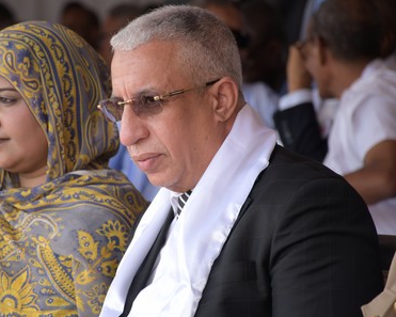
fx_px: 2802
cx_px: 158
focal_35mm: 239
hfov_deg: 8.1
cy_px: 158
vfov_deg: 6.5
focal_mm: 140
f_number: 5.6
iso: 500
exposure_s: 1/250
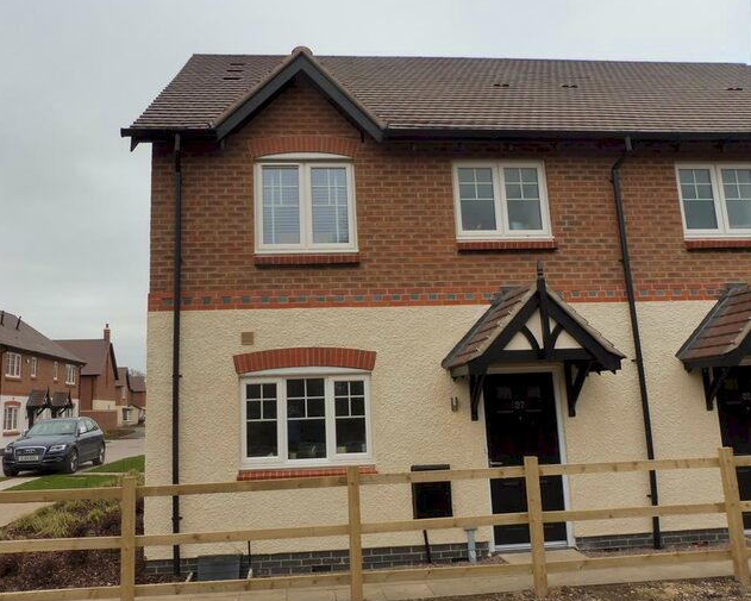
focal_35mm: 26
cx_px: 336
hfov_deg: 65.8
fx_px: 578
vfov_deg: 54.9
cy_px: 298
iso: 100
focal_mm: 4.3
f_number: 4
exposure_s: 1/320
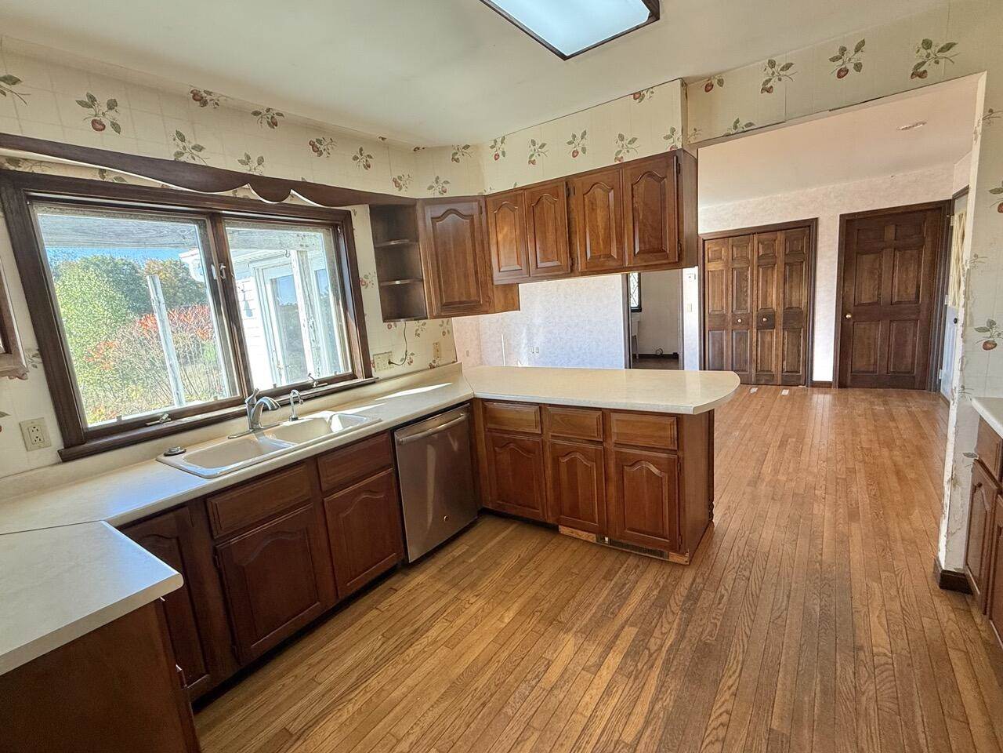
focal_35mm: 14
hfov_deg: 102.1
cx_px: 502
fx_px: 406
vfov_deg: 85.7
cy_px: 376
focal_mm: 2.22
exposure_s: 1/120
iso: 100
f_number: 2.2
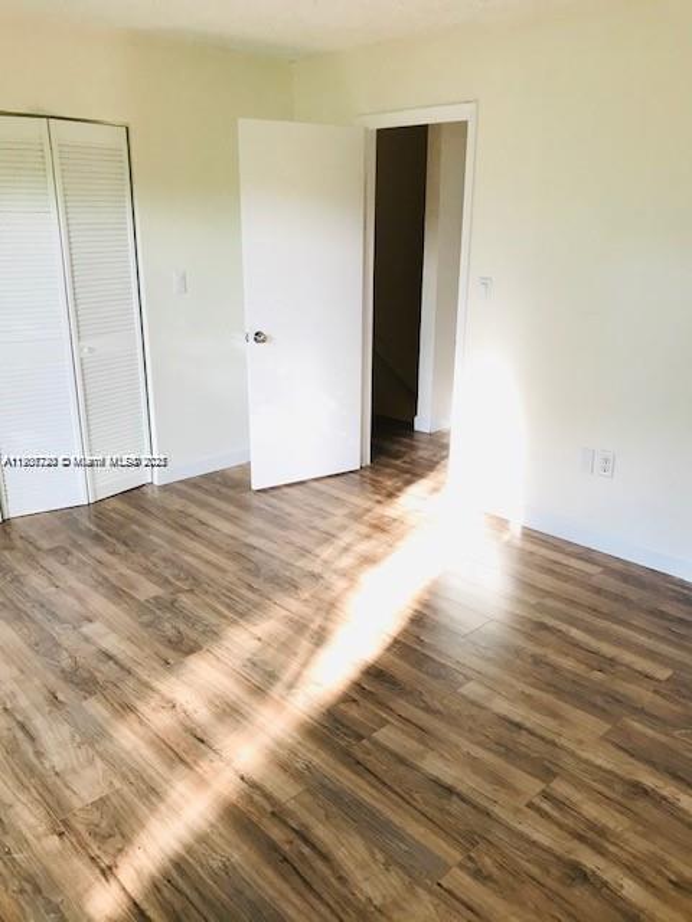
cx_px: 346
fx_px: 746
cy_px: 461
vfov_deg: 63.4
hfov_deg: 49.7
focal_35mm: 28
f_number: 1.8
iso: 32
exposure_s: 1/30
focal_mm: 3.99
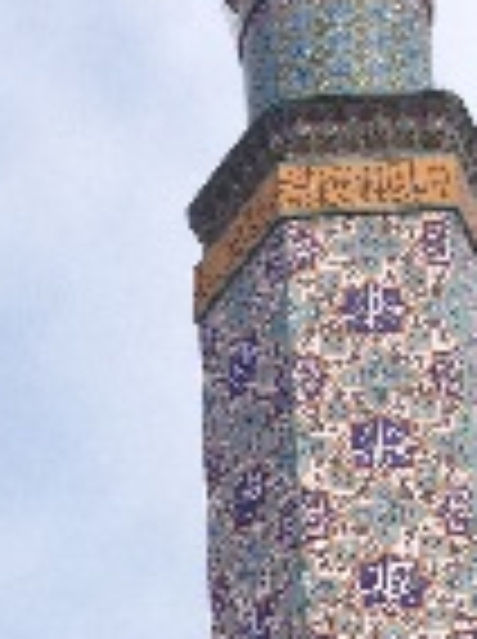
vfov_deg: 12.1
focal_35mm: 152
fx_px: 2801
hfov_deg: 9.6
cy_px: 1105
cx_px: -144
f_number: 2.4
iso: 50
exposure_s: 1/1004
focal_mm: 4.12
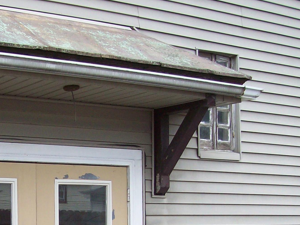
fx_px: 702
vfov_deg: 17.6
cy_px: 251
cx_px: 45
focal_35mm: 81
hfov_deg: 23.6
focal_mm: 6
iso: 80
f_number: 2.7
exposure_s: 1/151
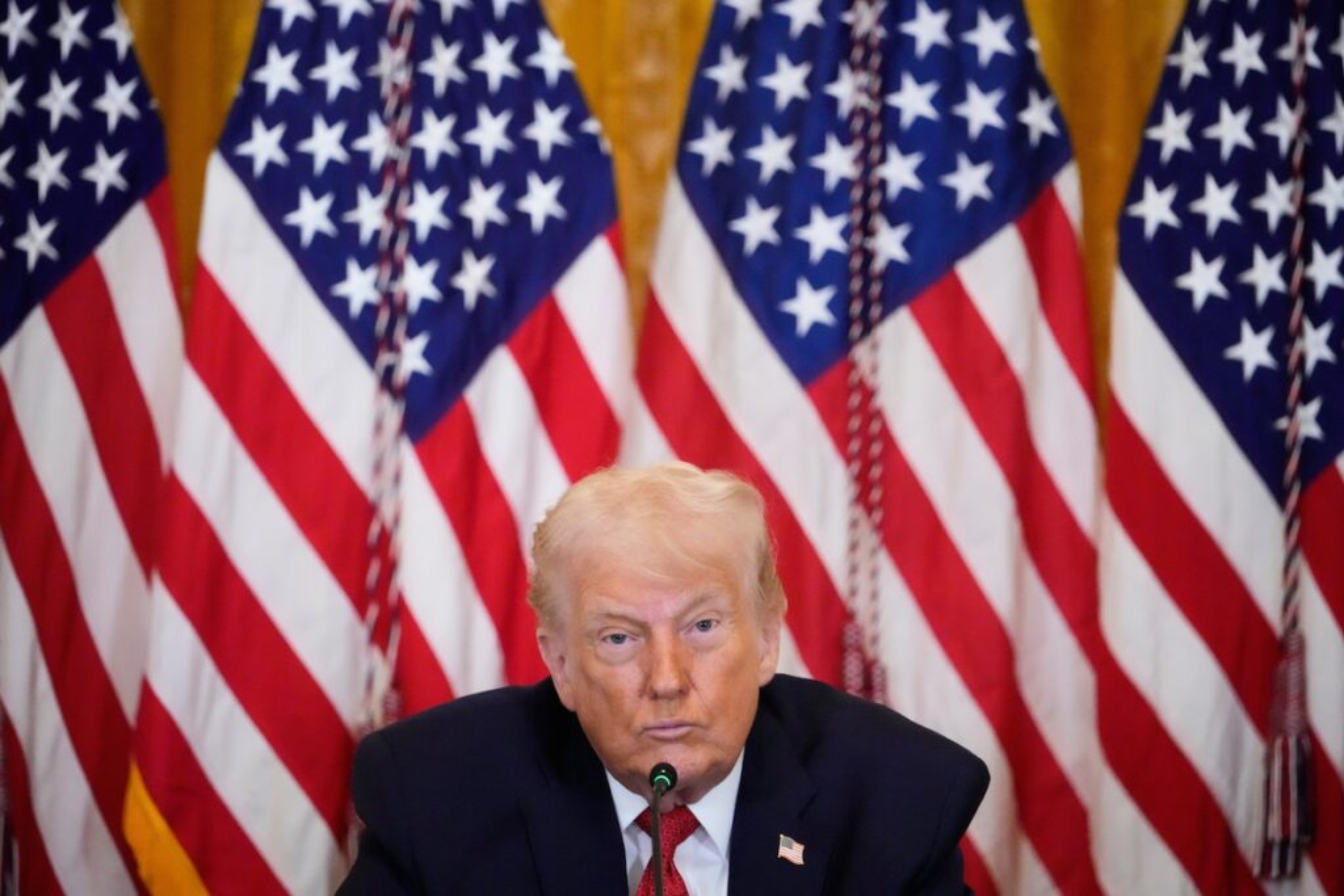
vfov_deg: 2.8
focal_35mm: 500
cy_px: 448
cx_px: 672
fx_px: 18668
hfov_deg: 4.1
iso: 12800
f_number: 6.3
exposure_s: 1/160
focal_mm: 500
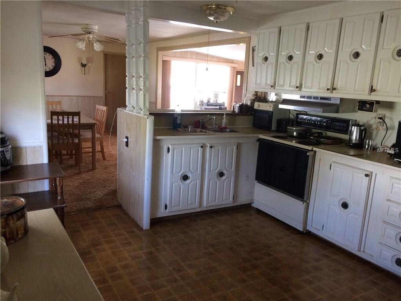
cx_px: 200
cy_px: 150
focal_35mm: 29
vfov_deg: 48.2
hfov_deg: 61.7
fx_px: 336
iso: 100
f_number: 2.2
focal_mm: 4.15
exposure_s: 1/30
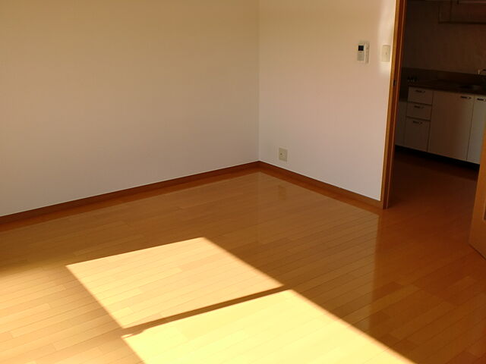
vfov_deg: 40.7
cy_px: 182
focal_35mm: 35
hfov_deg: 52.6
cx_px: 243
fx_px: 491
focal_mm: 6.3
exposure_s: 1/160
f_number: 3.1
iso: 64
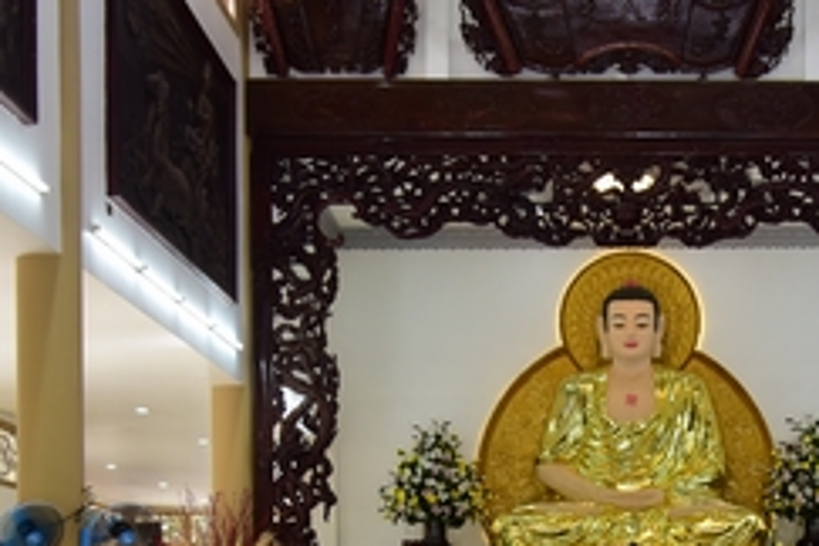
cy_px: 640
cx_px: 704
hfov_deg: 26.3
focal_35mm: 75
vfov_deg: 17.4
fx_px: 1706
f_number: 5
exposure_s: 1/80
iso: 800
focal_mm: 28
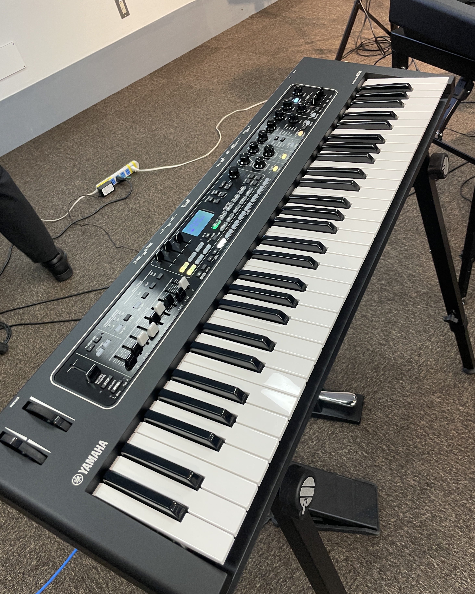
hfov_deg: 51.5
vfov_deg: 62.2
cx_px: 230
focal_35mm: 28
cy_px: 279
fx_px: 492
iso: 100
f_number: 1.6
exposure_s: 1/60
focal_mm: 4.2
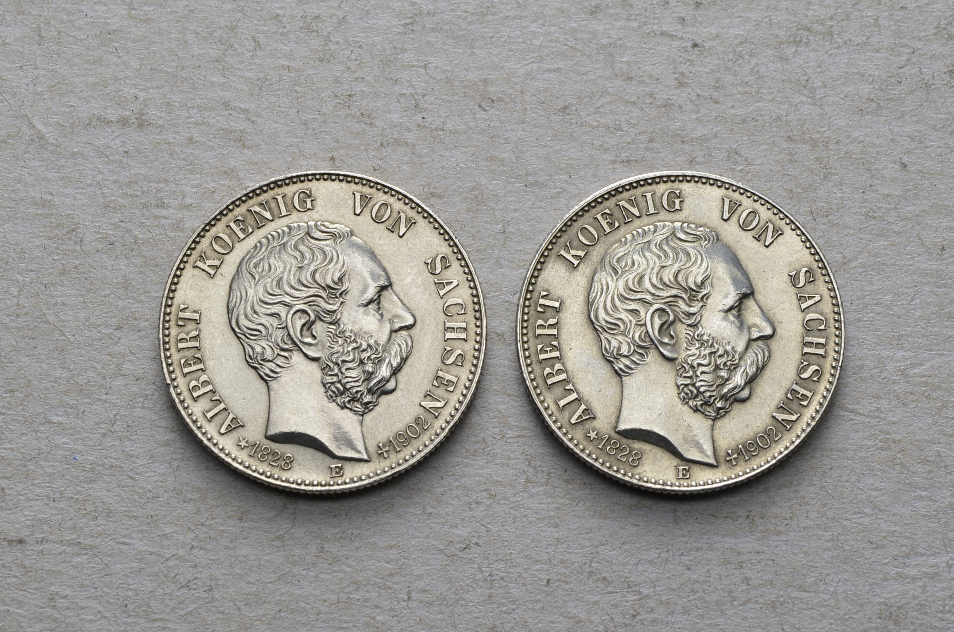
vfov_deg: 16.5
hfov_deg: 24.7
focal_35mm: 82
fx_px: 2182
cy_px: 316
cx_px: 477
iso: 400
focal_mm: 55
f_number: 14
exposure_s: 1/250
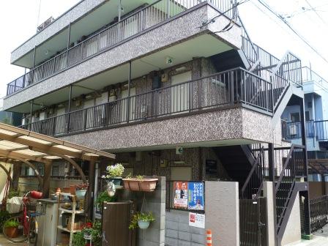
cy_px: 123
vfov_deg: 46.8
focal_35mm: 30
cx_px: 164
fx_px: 284
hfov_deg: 60.0
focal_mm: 5.4
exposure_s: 1/250
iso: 80
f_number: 3.2
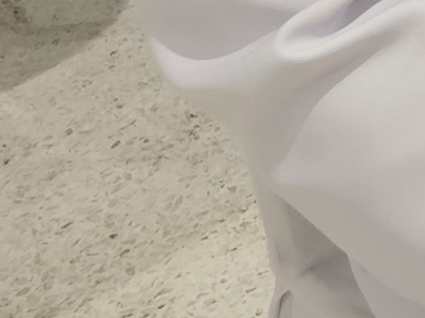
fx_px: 2148
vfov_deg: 7.3
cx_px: 1462
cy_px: -709
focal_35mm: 175
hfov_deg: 8.5
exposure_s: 1/100
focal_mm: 6.3
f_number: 1.7
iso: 200
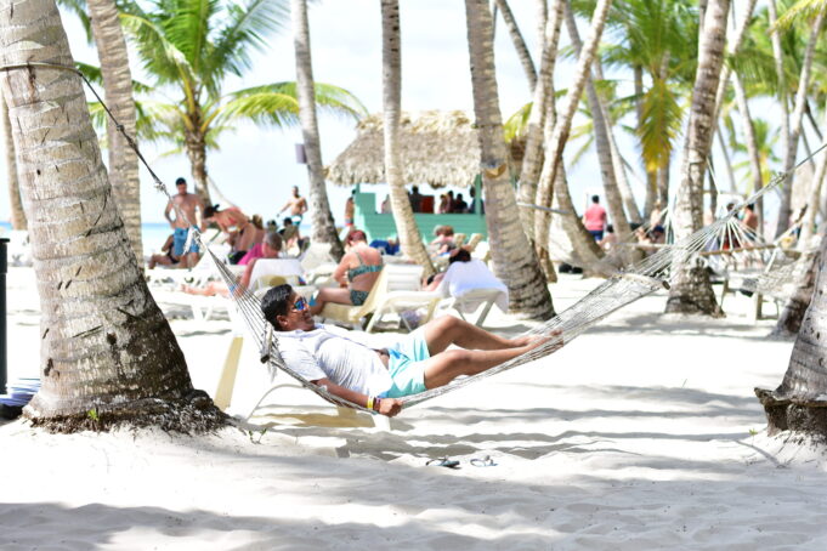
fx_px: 1723
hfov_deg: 27.0
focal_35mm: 75
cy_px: 276
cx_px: 414
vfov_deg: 18.2
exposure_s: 1/1250
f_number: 2.8
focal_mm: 50
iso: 125
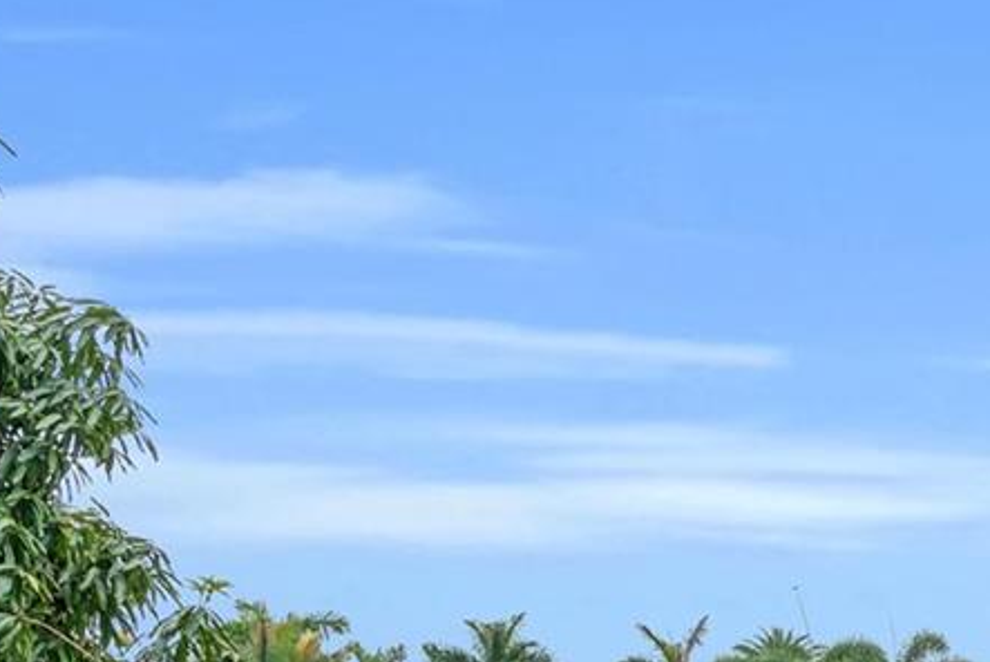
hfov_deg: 19.5
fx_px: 2334
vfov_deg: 15.2
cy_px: 926
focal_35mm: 85
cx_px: 1647
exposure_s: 1/250
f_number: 9
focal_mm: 23.5
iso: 320
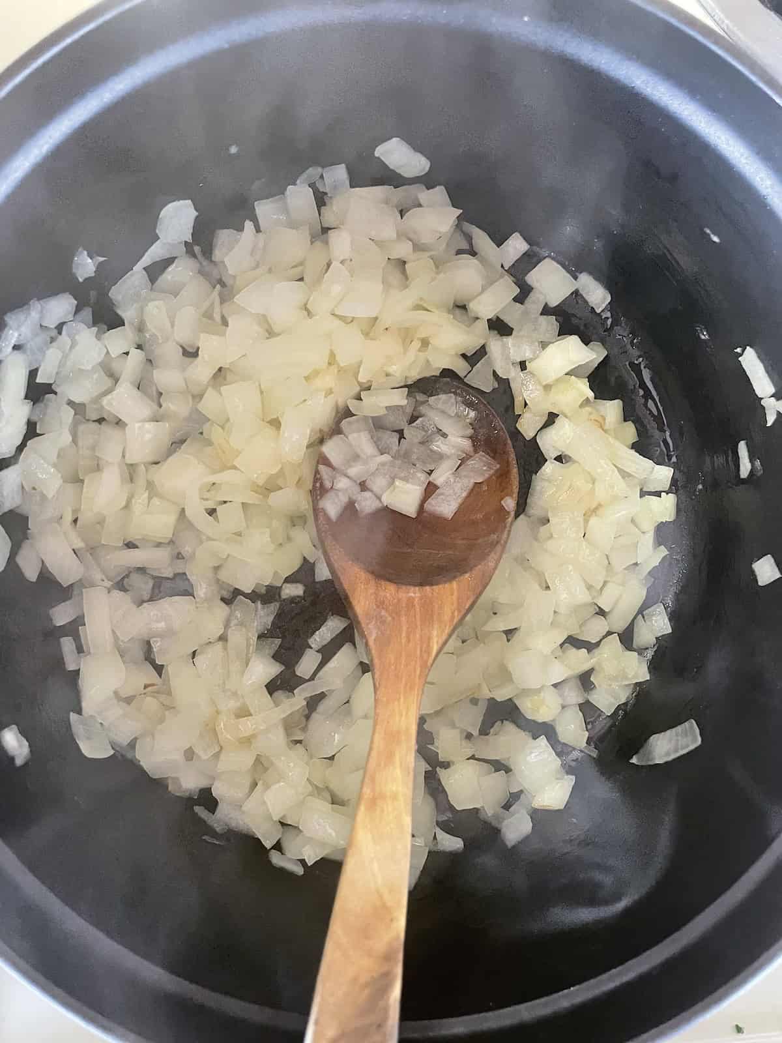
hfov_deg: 53.1
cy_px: 522
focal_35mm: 26
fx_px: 783
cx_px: 391
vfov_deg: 67.3
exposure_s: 1/30
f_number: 1.6
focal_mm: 4.2
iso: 640
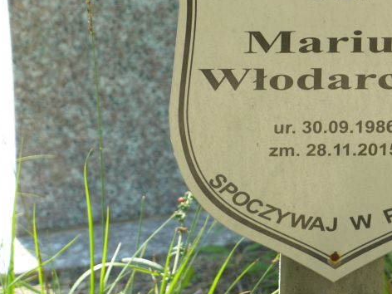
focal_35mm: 441
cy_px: 81
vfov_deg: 3.4
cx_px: 321
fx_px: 4994
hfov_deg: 4.5
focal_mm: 42.6
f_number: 4.7
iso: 80
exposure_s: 1/125
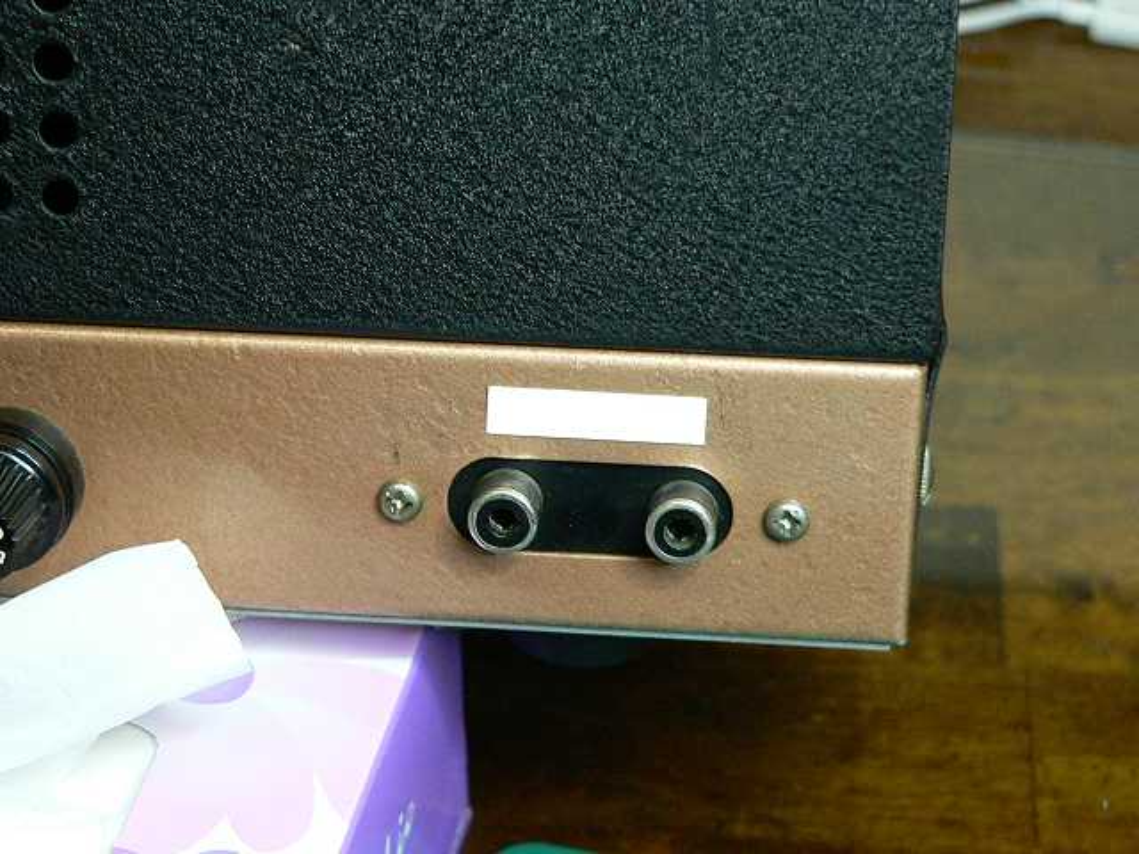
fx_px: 2534
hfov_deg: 25.3
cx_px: 570
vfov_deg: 19.1
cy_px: 427
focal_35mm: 77
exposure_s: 1/50
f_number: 2.8
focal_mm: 12.9
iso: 400
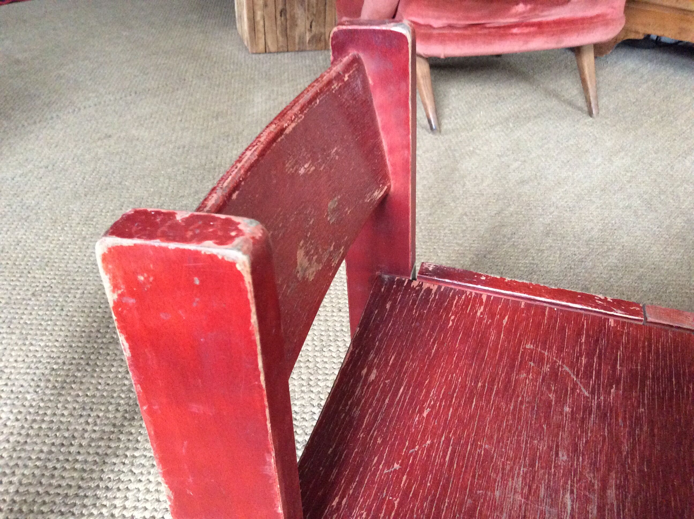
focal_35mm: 32
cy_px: 260
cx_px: 347
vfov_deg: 44.1
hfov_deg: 56.9
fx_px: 641
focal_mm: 3.3
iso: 320
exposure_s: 1/25
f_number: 2.4
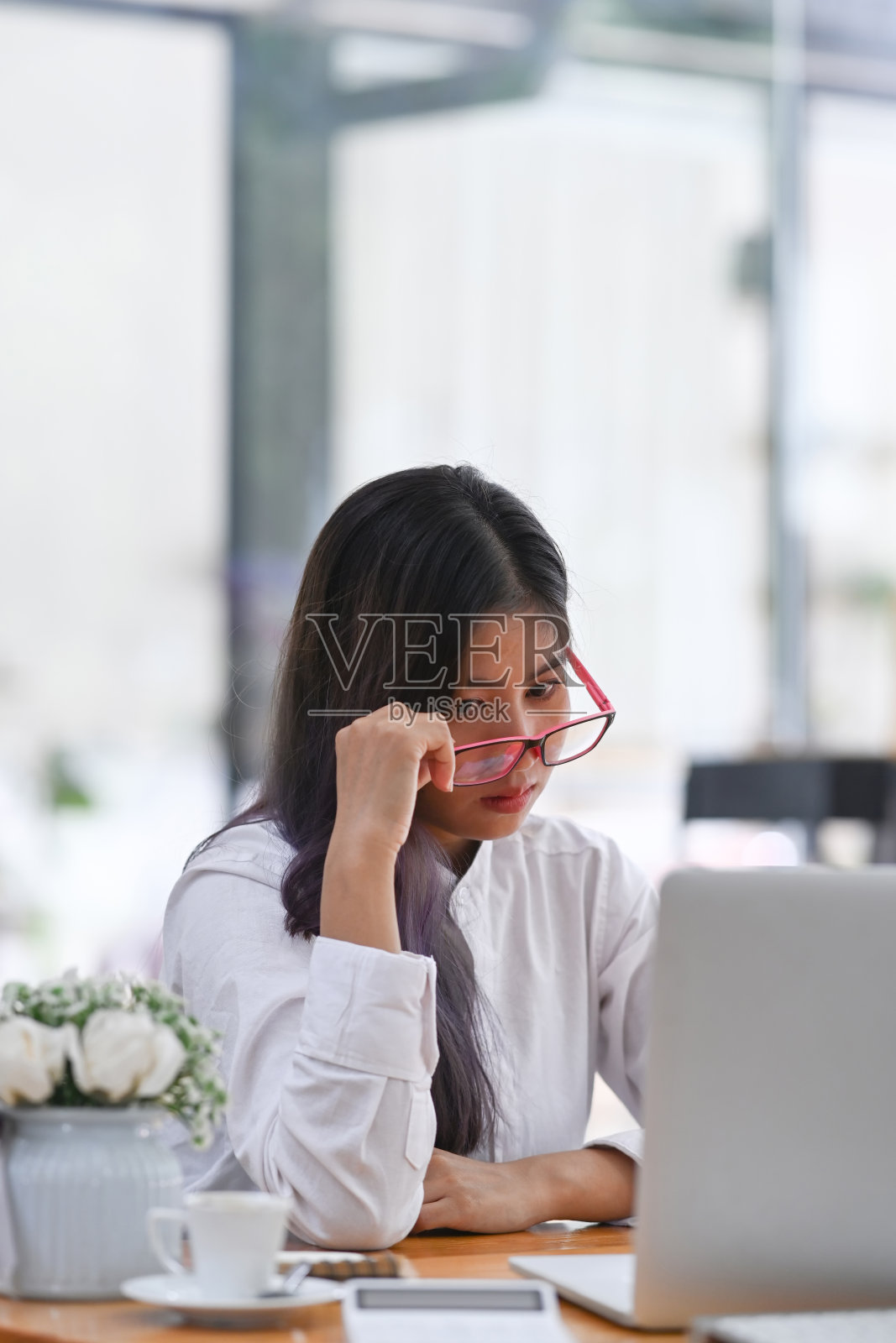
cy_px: 672
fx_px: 3919
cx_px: 448
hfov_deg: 13.0
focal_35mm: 105
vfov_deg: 19.5
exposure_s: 1/400
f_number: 2.8
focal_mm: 105
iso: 250
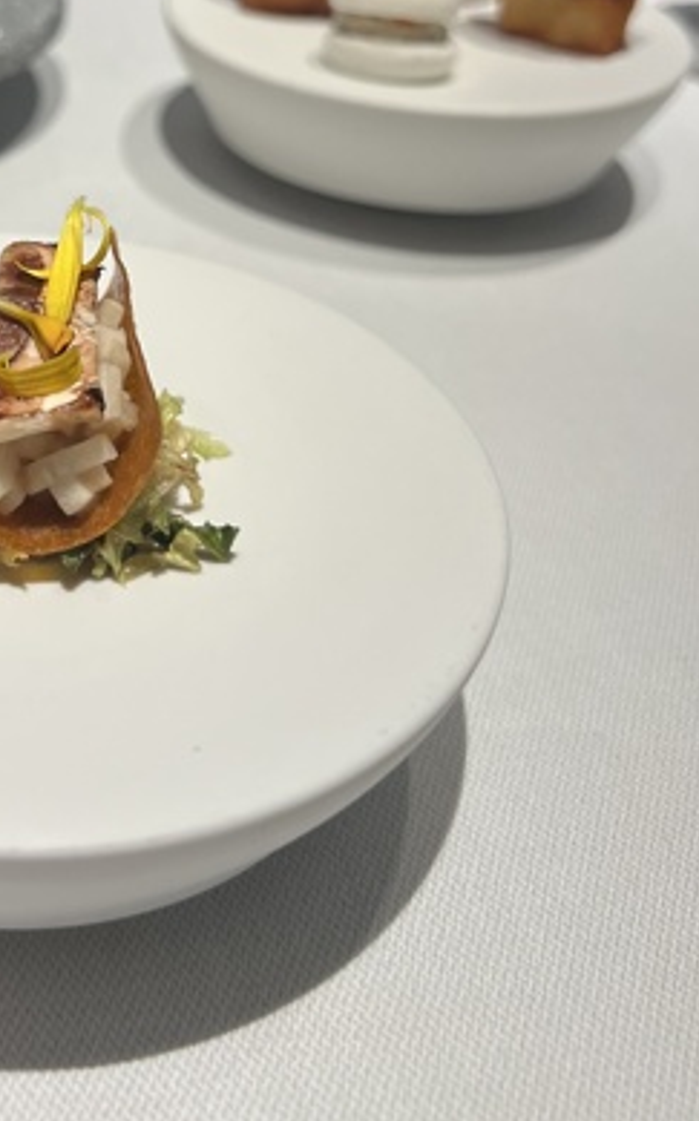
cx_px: 55
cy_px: 204
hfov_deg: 26.9
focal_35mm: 46
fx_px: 1405
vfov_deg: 41.4
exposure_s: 1/111
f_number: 1.5
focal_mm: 5.7
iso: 125
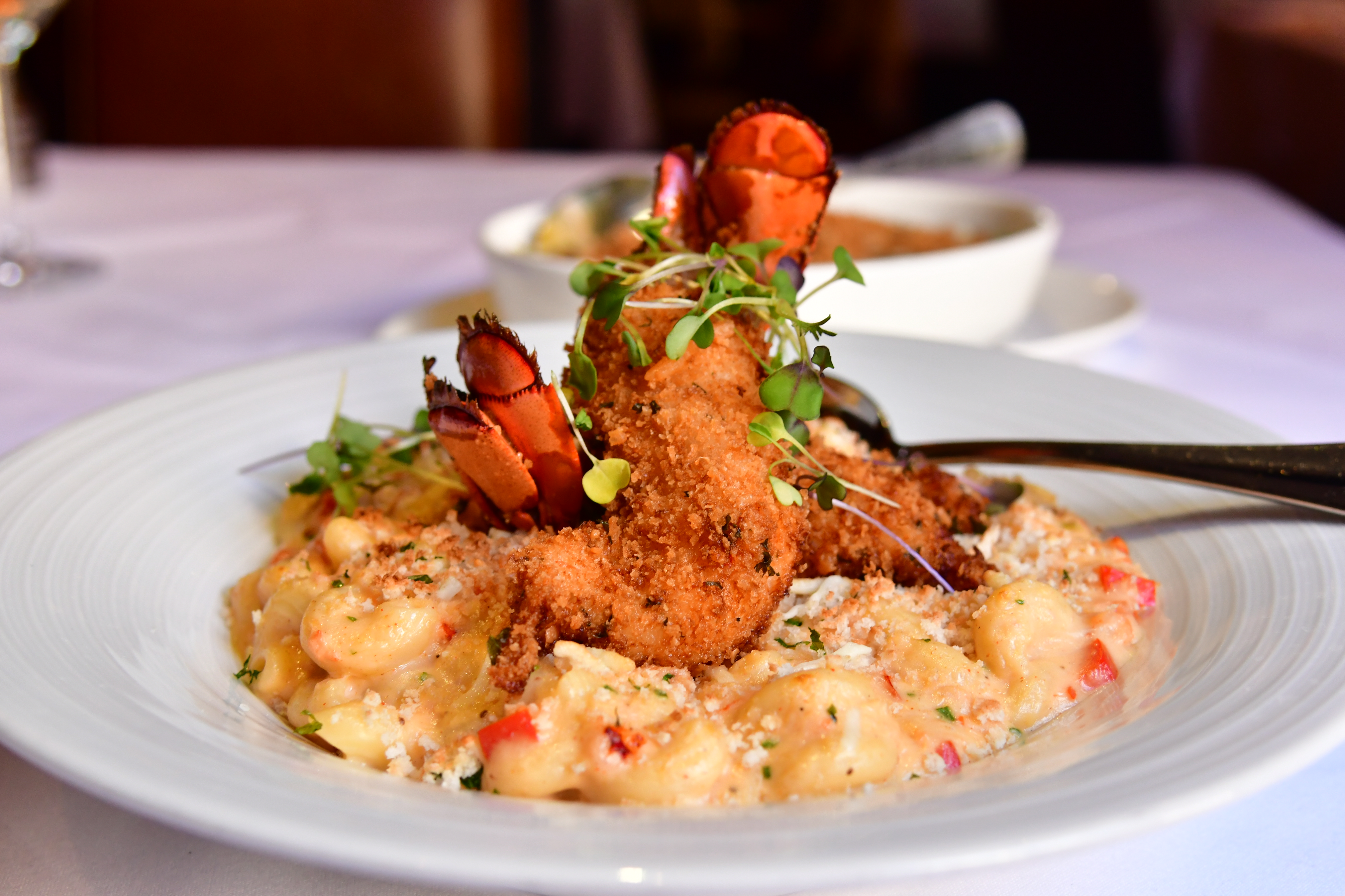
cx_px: 672
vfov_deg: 26.5
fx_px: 1905
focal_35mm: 51
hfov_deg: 38.9
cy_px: 448
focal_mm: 34
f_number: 4.5
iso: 800
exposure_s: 1/60
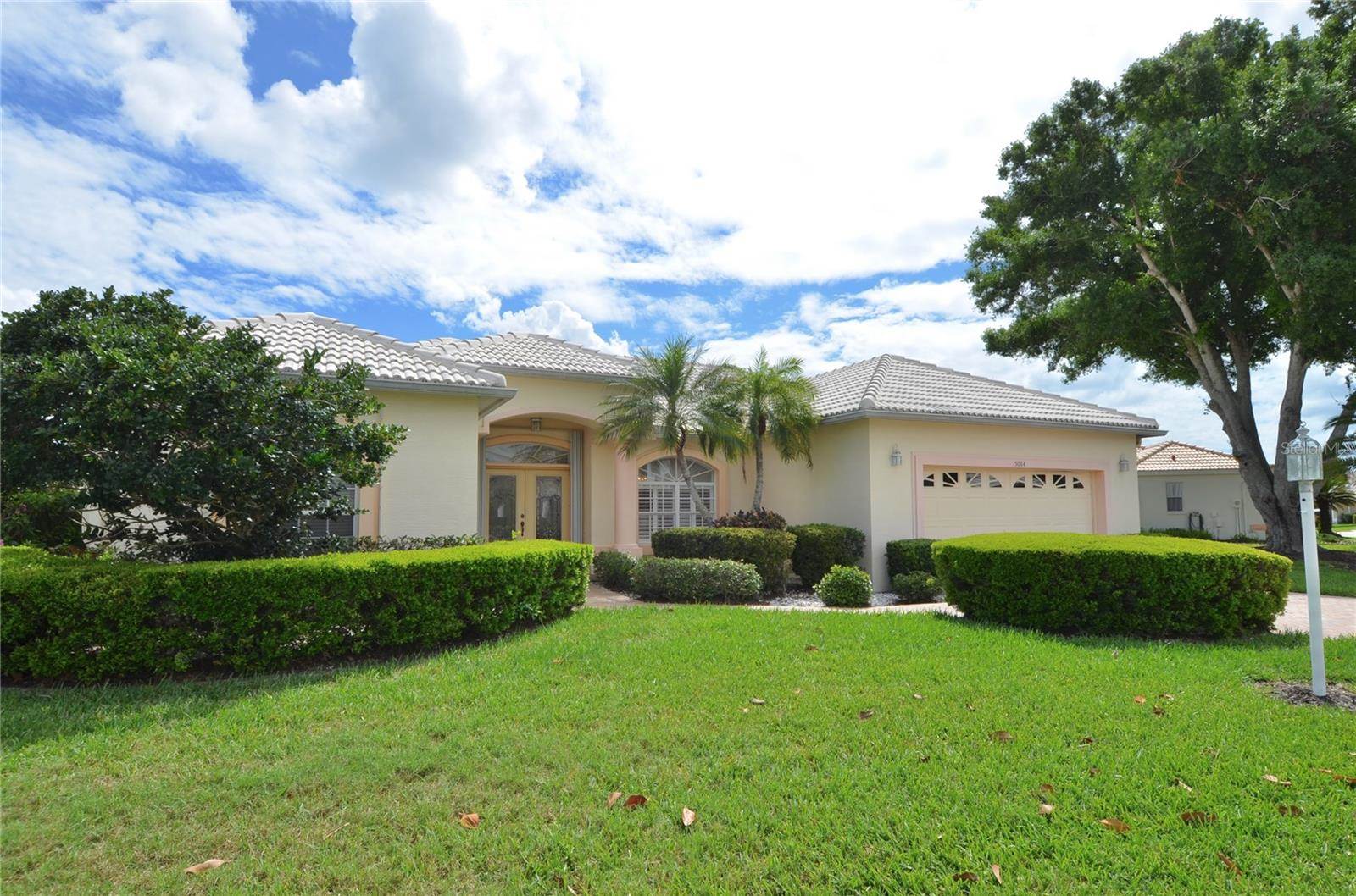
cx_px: 678
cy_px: 448
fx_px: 1353
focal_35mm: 36
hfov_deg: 53.2
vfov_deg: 36.7
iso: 100
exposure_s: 1/320
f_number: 9
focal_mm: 24
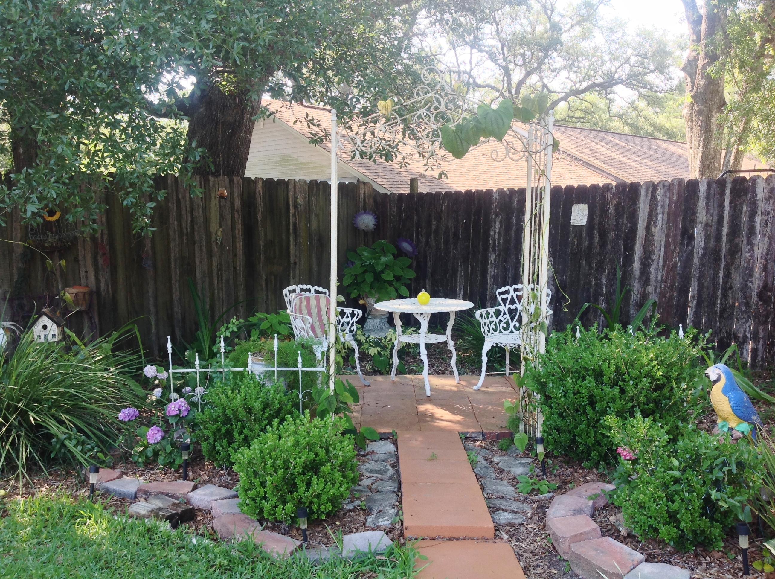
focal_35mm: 35
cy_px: 290
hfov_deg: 52.7
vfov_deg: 40.6
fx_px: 782
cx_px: 388
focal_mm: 4.28
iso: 50
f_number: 2.4
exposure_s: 1/141
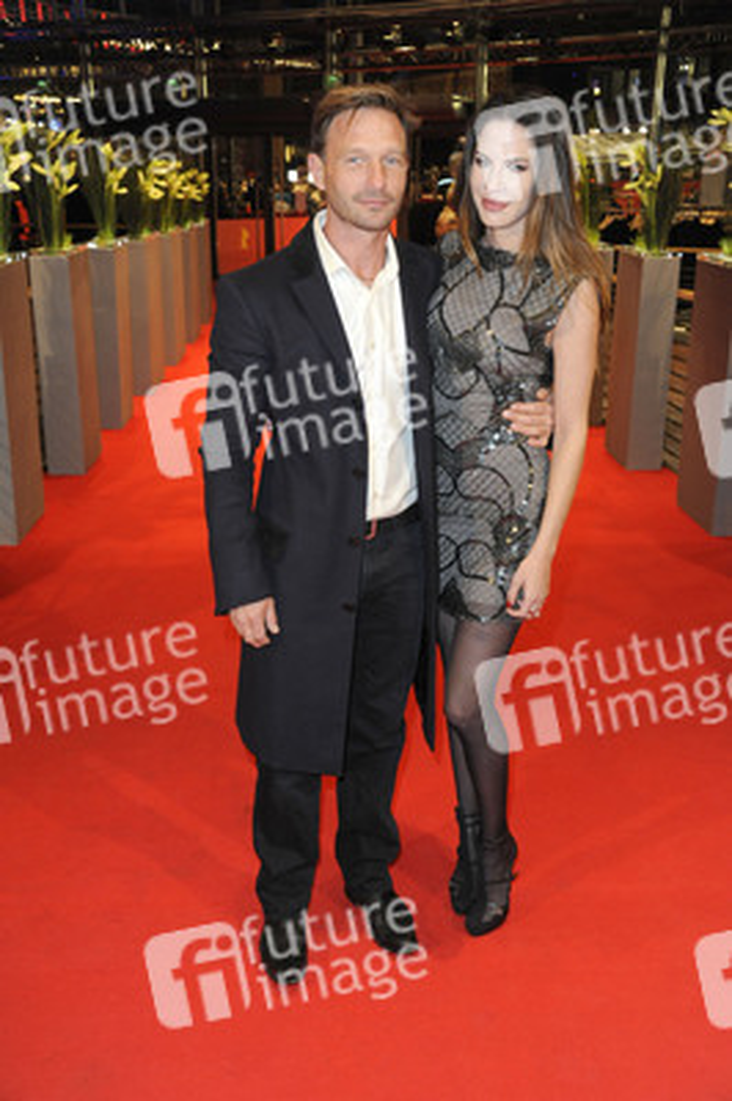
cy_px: 550
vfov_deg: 50.7
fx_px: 1161
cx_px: 366
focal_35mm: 38
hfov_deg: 35.0
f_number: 5.6
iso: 3200
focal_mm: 38
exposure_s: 1/200
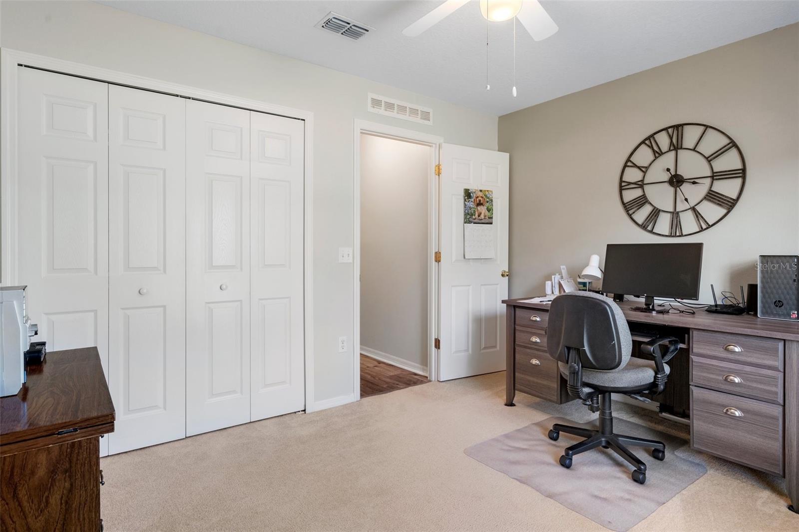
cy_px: 266
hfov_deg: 86.9
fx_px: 422
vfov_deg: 64.5
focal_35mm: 19
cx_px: 400
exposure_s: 1/1.25
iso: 320
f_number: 8
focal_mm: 19
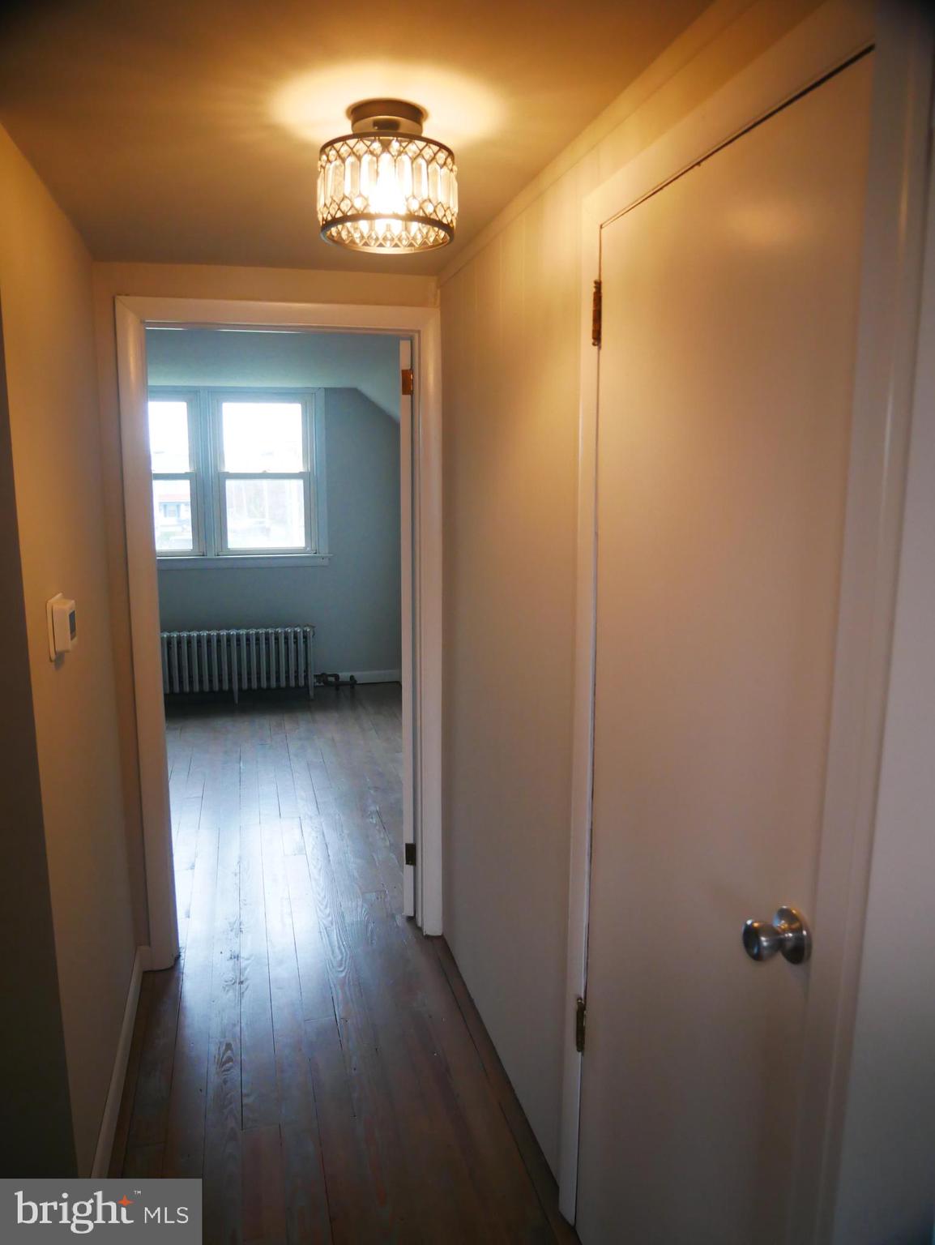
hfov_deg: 56.9
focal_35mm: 24
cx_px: 468
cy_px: 622
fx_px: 863
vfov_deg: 71.6
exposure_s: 1/60
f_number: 3.5
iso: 1000
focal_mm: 12
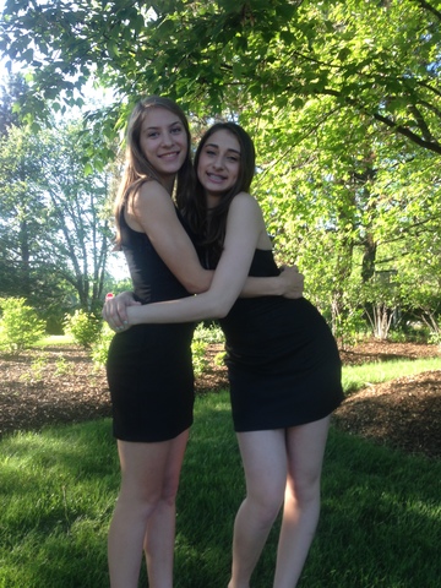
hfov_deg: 42.9
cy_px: 294
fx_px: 561
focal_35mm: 33
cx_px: 220
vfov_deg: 55.4
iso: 50
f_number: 2.4
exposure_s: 1/120
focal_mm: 4.12
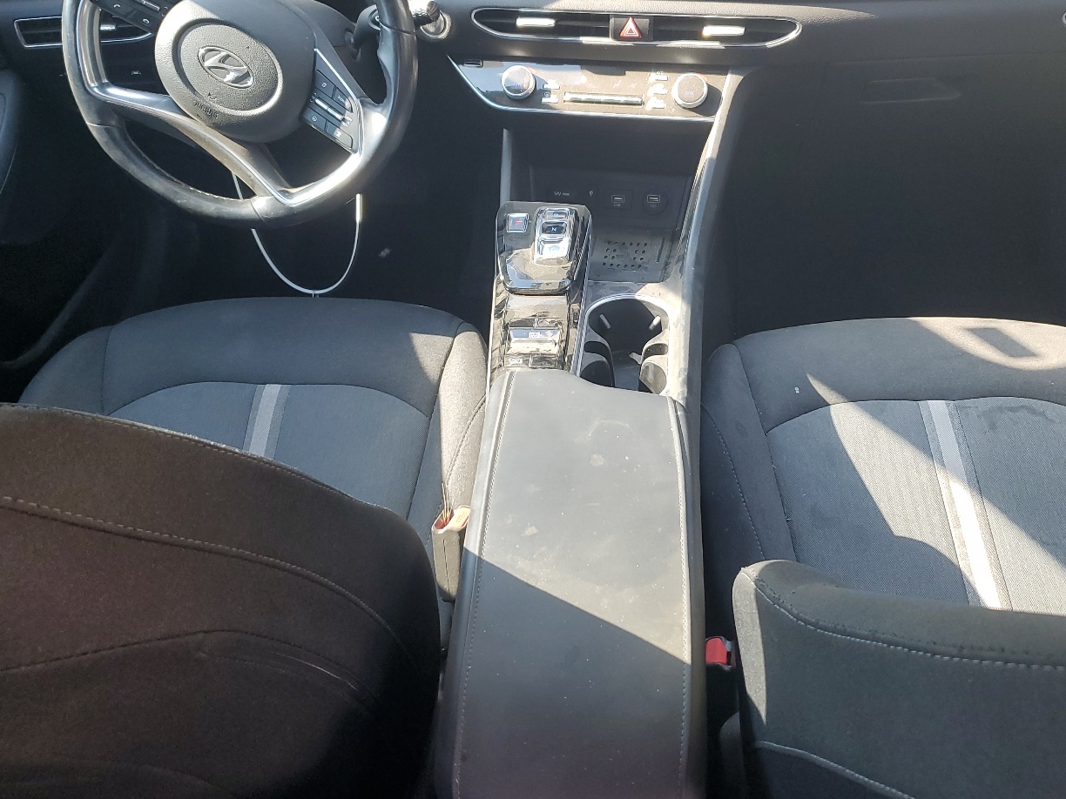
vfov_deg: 41.7
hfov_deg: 53.9
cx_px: 583
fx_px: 1047
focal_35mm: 34
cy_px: 335
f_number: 1.5
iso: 64
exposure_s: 1/120
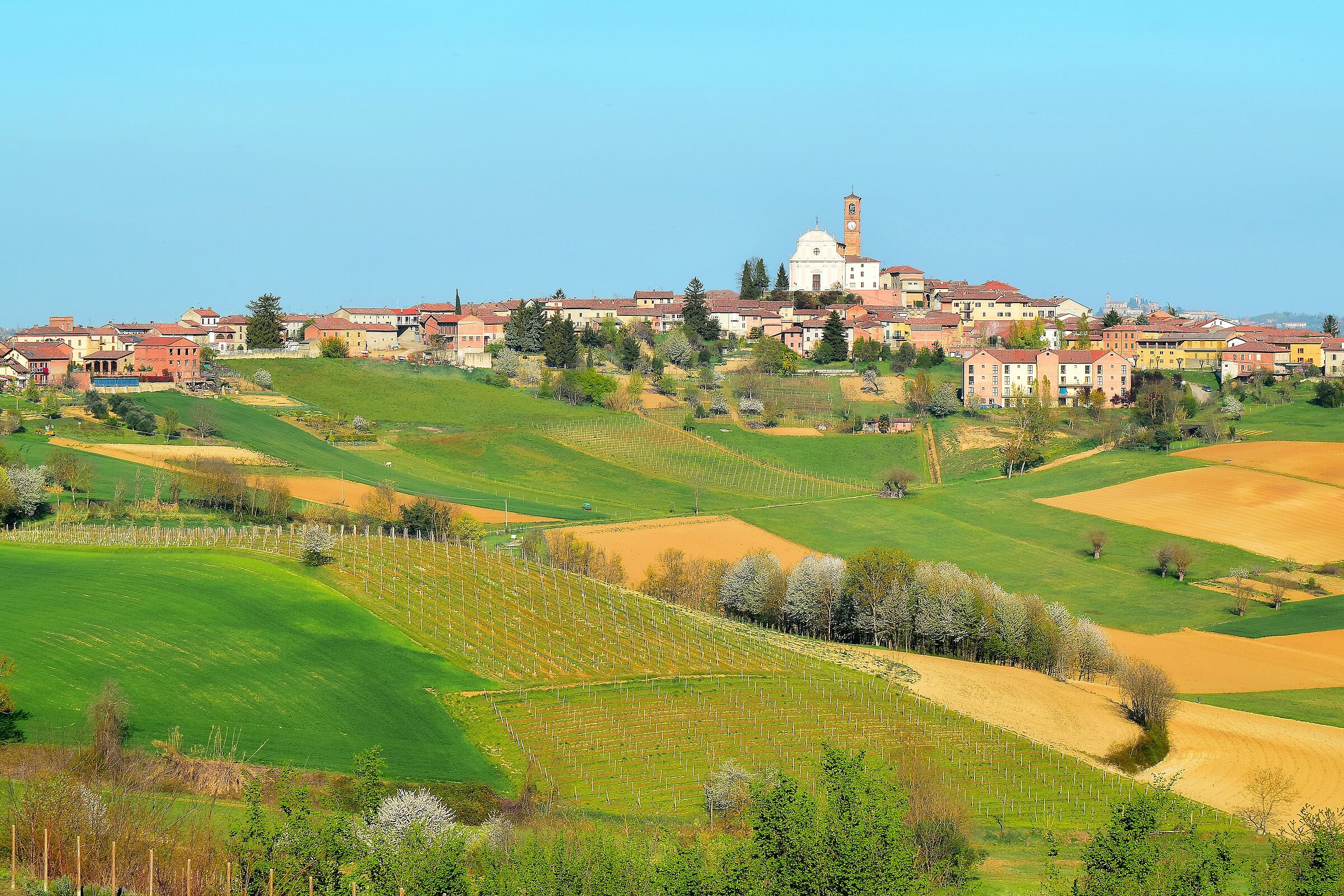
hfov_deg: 16.1
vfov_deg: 10.8
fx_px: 4760
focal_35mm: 128
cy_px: 448
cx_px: 672
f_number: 22
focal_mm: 85
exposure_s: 1/125
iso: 100
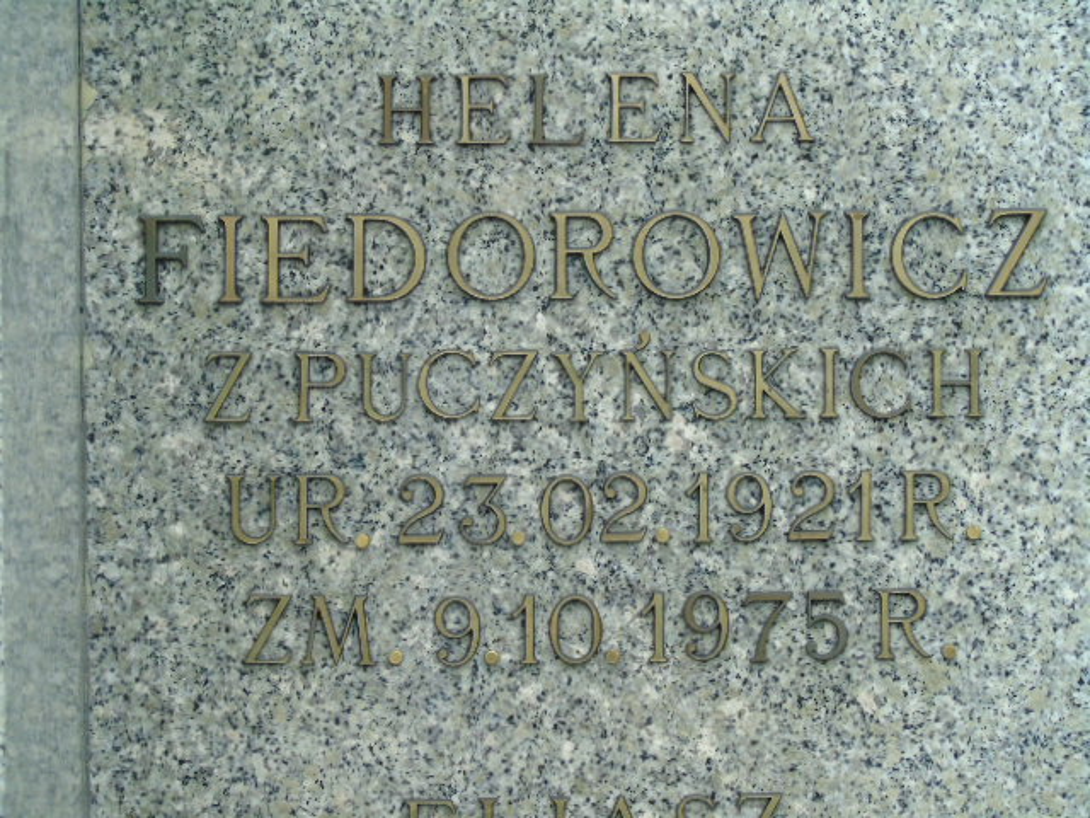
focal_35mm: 162
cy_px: 409
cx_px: 545
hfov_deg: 12.2
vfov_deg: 9.2
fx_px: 5101
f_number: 4.9
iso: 160
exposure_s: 1/125
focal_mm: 29
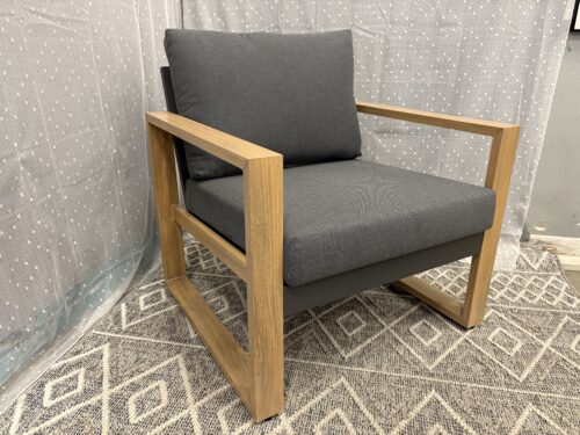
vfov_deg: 53.1
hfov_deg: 67.3
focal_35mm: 26
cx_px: 290
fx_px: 436
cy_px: 218
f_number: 1.6
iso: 400
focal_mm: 5.96
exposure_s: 1/40
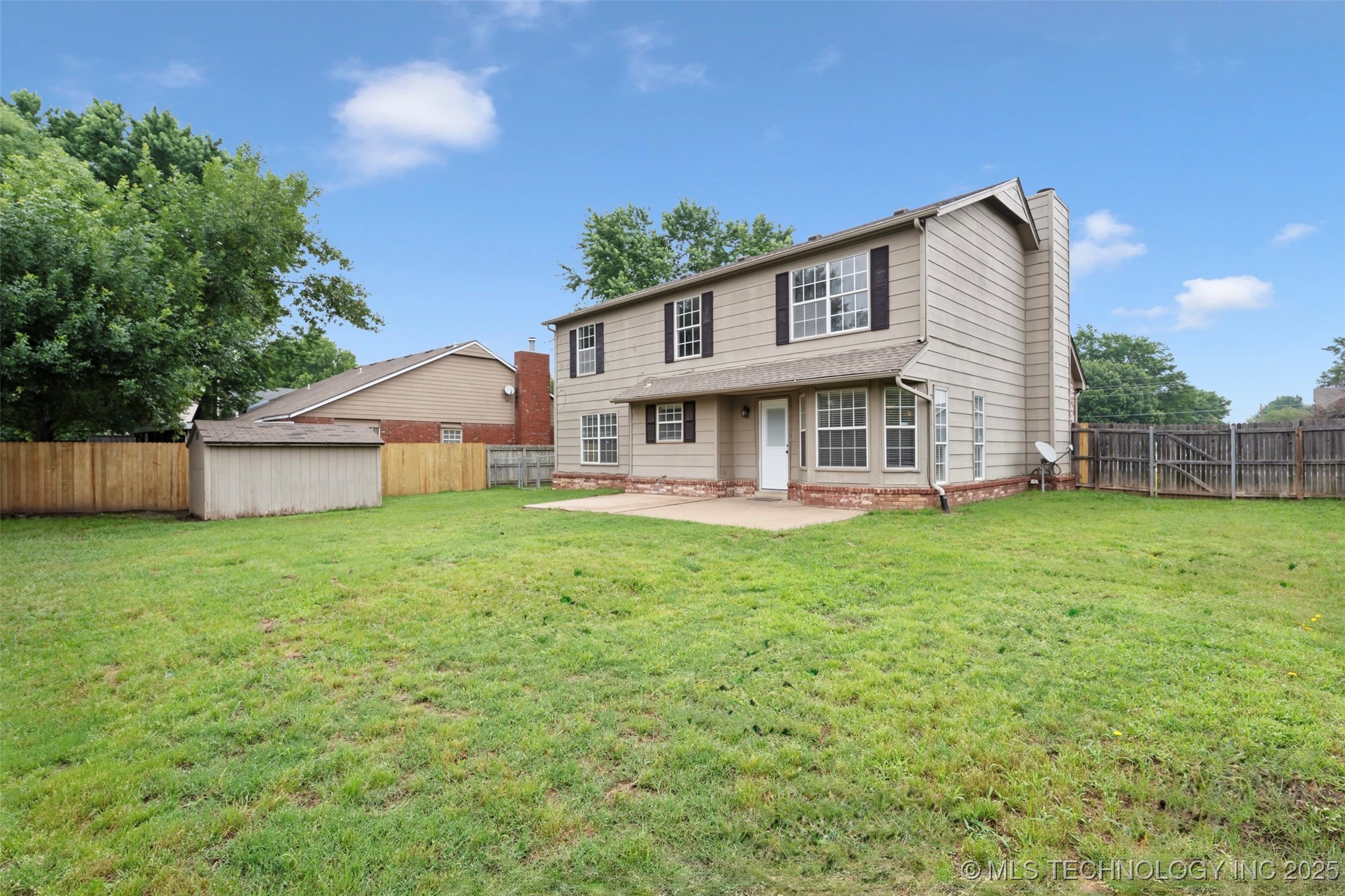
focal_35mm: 16
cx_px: 672
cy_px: 448
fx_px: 598
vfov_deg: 73.7
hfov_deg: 96.7
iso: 250
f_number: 9
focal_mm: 16
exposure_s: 1/100
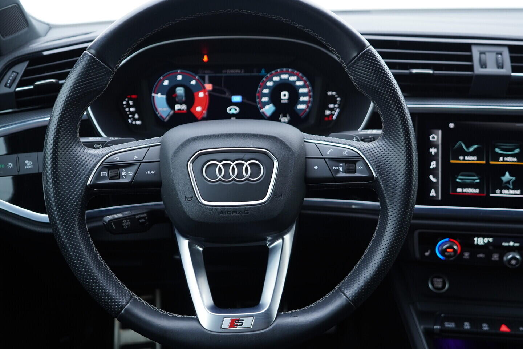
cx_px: 262
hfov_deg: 53.1
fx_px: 523
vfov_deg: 36.9
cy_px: 174
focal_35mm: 36
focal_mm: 24
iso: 250
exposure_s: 1/40
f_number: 2.8
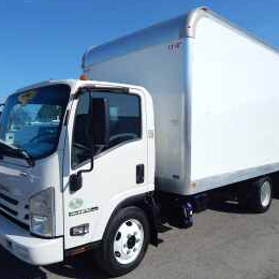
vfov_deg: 55.6
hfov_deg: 55.6
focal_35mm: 29
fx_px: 264
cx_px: 129
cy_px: 150
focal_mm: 4
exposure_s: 1/1500
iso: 125
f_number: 6
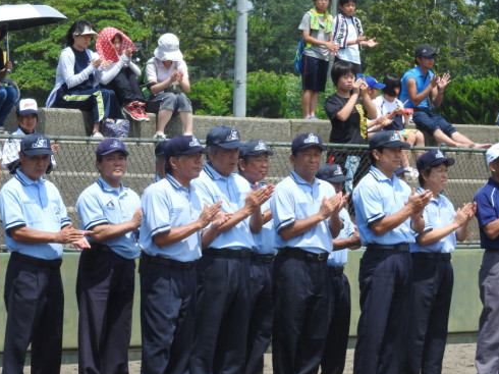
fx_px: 3530
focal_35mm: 245
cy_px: 221
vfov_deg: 6.1
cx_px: 290
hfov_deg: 8.1
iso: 100
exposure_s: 1/400
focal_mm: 35.8
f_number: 5.3
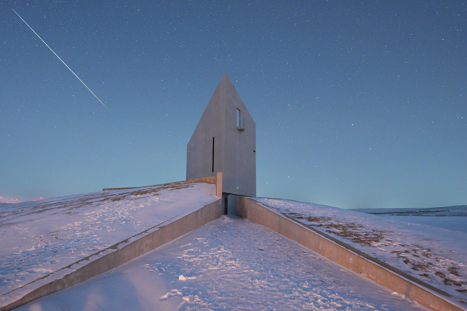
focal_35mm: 21
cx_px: 234
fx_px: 272
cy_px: 156
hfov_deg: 81.2
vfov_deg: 59.5
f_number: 1.8
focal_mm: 14
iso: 3200
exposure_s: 10
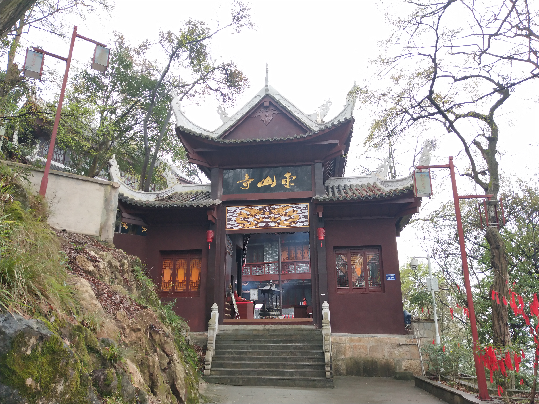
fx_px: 467
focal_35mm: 30
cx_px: 270
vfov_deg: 46.8
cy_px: 202
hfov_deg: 60.0
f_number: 1.8
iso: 104
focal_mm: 3.95
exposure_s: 1/107
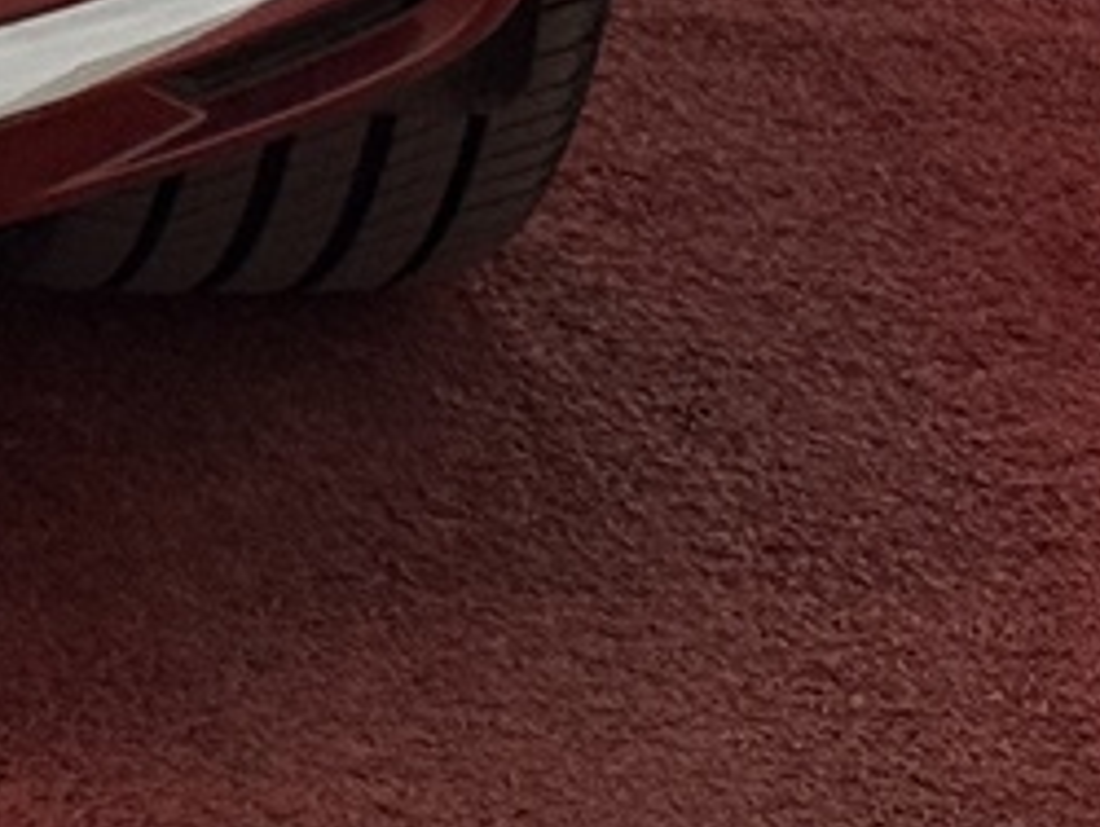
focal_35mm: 276
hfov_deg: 6.7
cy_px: -1509
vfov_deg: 5.1
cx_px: -1650
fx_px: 8779
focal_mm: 6.76
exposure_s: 1/117
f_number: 1.78
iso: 100
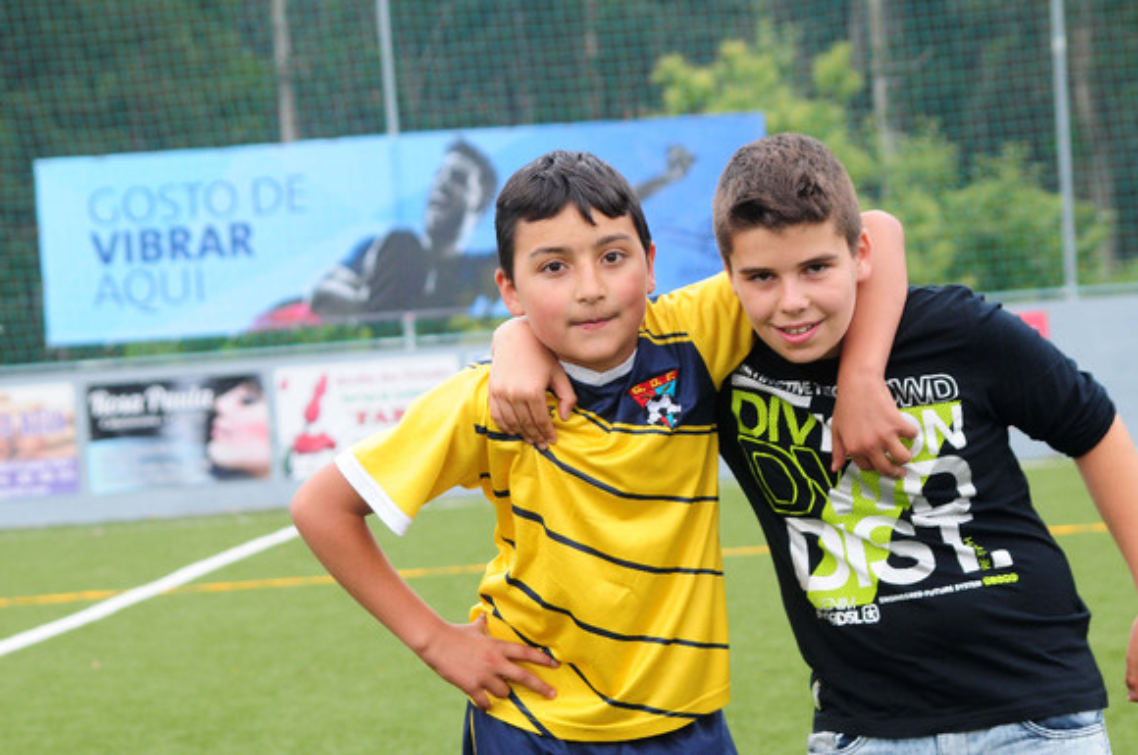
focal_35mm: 129
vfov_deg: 10.6
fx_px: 4072
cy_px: 378
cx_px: 569
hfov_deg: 15.9
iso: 400
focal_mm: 86
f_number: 7.1
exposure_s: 1/160
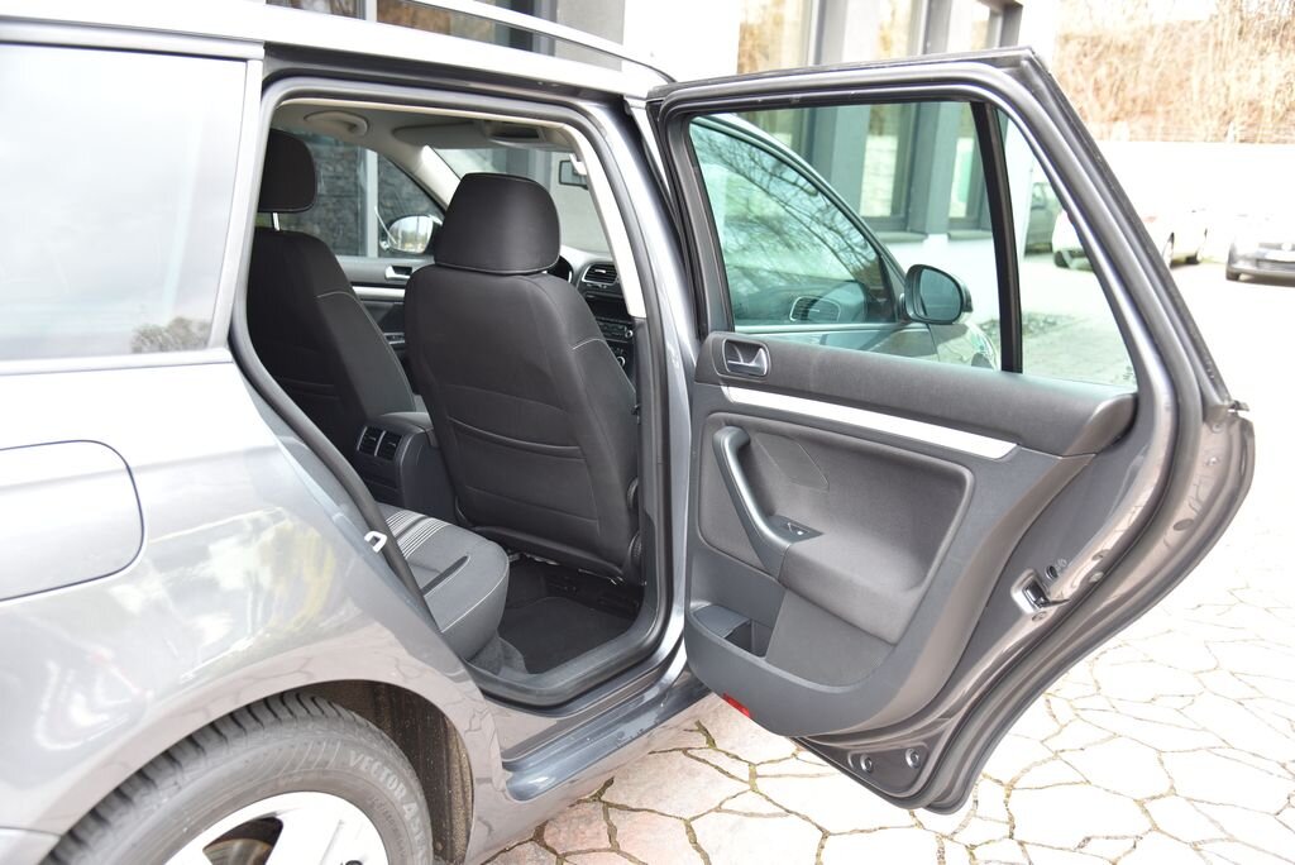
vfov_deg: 42.4
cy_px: 432
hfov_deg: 60.3
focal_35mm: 31
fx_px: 1116
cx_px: 648
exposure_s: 1/80
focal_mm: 31
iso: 500
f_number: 4.5
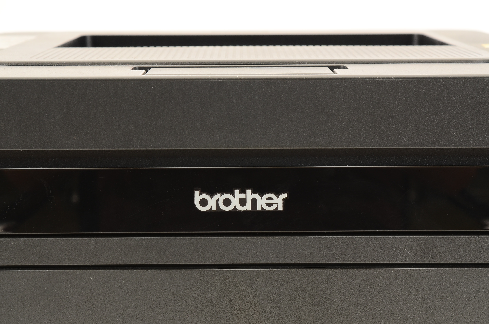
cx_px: 244
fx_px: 1118
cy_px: 162
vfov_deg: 16.5
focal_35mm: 82
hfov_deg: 24.7
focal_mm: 55
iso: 320
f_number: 10
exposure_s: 1/60
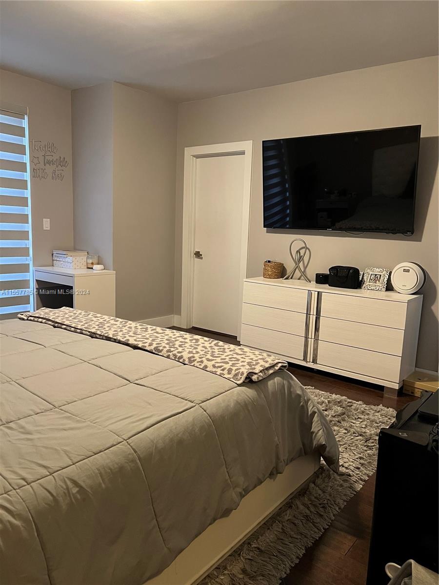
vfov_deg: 67.3
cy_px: 292
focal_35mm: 26
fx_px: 440
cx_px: 220
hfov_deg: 53.1
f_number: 1.5
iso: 500
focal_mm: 5.7
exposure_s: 1/60
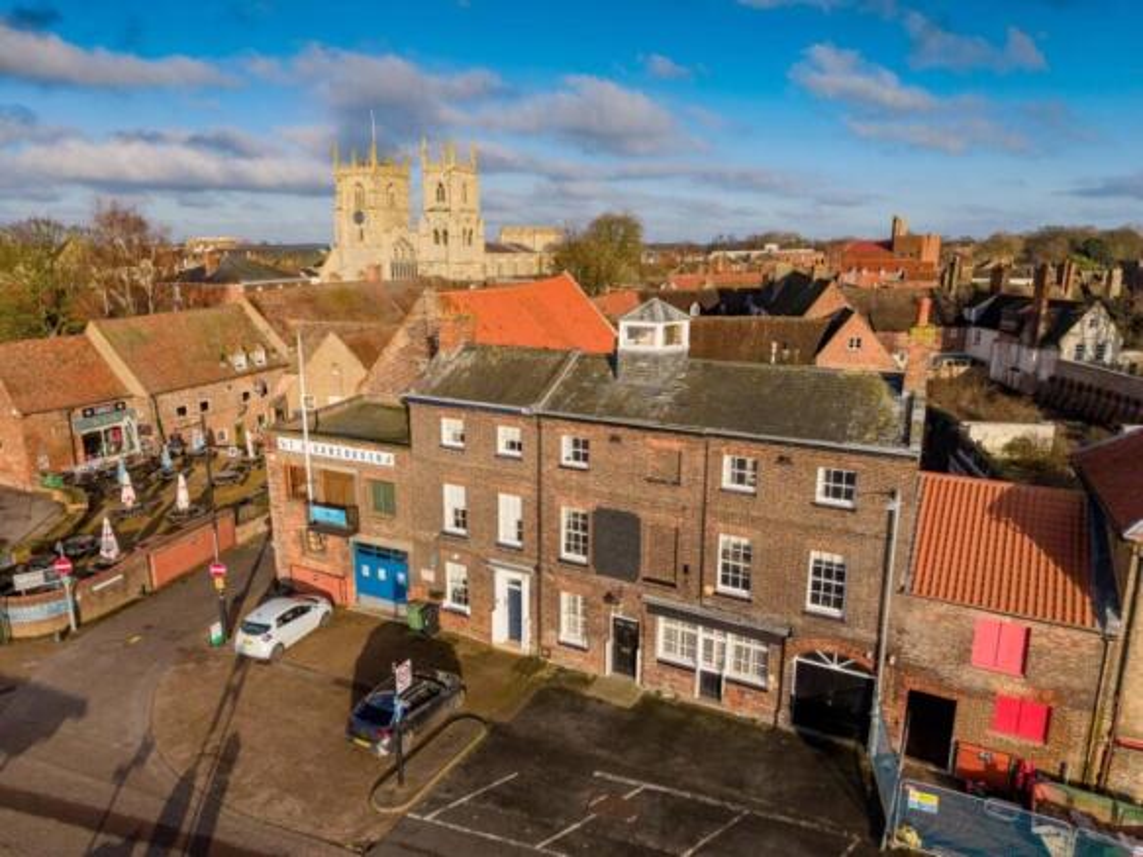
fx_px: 792
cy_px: 428
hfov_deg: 71.6
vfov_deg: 56.8
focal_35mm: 24
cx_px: 572
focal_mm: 8.67
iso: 280
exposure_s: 1/6400
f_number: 1.8
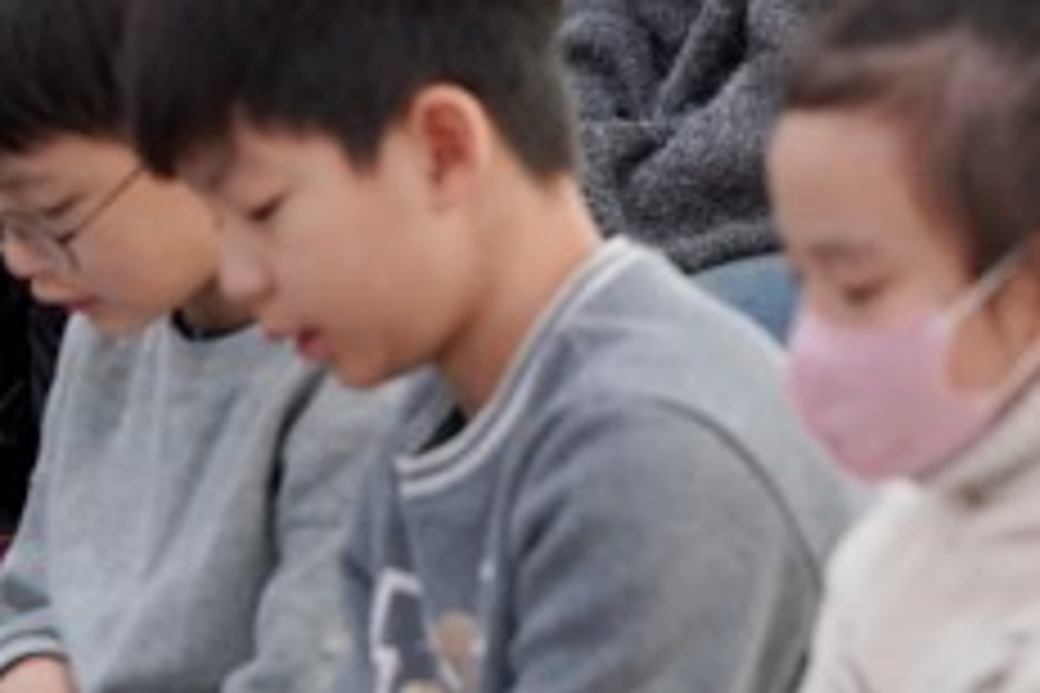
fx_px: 17072
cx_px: 990
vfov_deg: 2.3
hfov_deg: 3.5
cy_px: 153
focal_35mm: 591
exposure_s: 1/160
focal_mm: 152
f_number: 4
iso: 1600
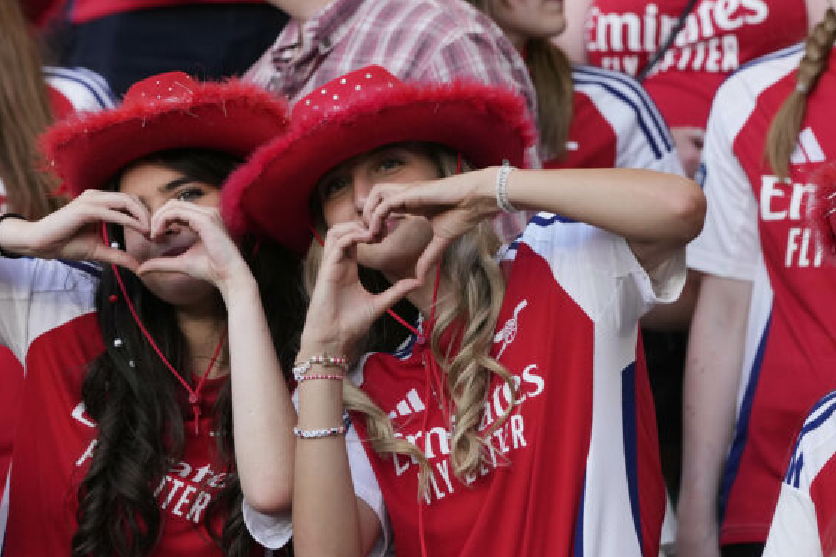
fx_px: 9985
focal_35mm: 430
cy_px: 175
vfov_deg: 3.2
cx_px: 189
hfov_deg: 4.8
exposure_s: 1/1600
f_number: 3.5
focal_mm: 200
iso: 1250
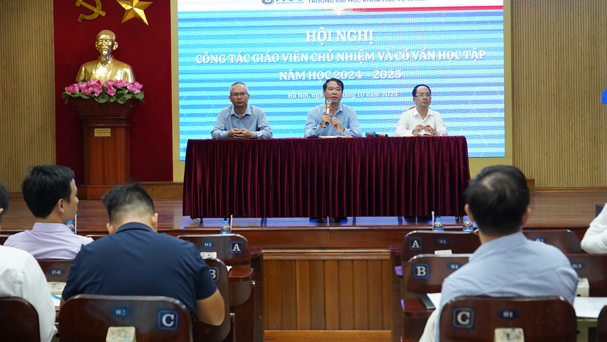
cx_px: 301
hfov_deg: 38.5
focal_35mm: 54
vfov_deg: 22.2
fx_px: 869
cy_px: 141
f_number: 5.6
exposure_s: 1/160
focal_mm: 51
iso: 6400
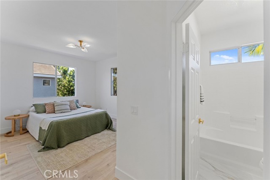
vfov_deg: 81.1
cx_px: 135
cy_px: 90
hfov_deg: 104.3
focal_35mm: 14
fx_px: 105
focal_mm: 14
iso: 800
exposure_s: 1/40
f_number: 9
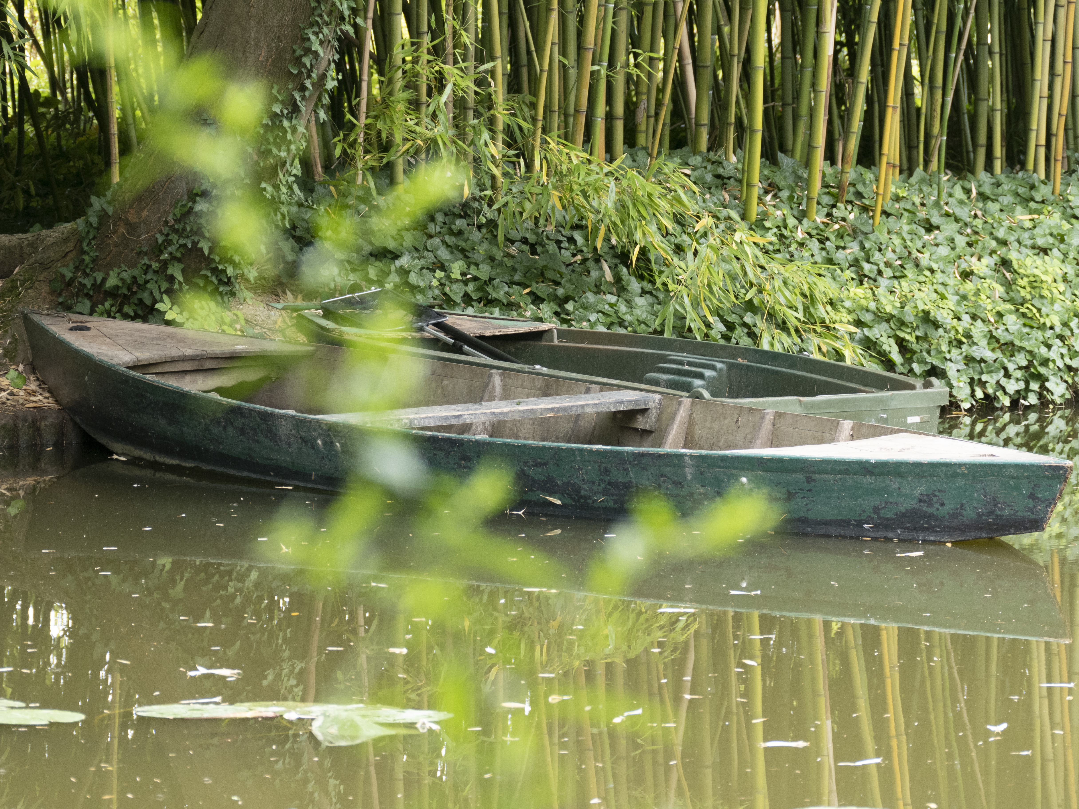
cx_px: 540
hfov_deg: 9.6
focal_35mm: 206
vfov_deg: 7.2
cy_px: 404
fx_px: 6421
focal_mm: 69.6
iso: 500
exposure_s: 1/100
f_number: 4
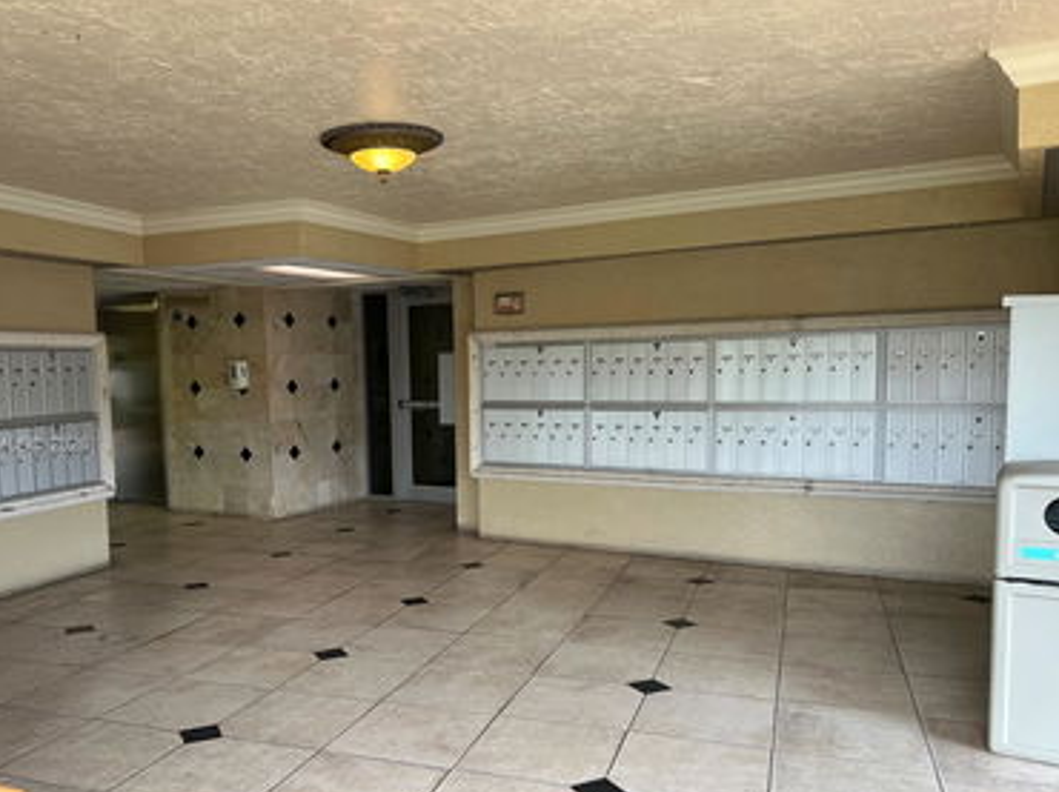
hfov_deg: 59.8
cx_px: 462
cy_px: 446
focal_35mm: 30
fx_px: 917
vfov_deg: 46.6
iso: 40
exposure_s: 1/151
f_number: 1.5
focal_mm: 5.7
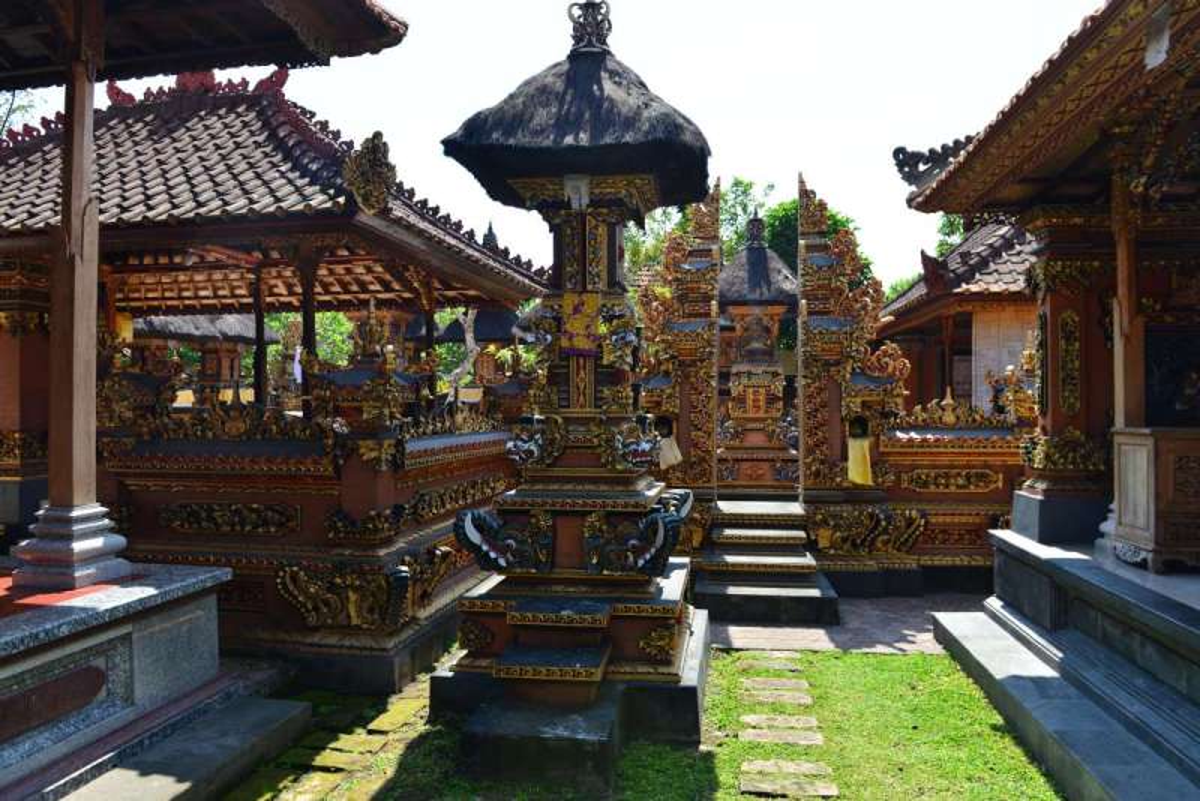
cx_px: 600
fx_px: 800
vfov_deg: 53.2
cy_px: 400
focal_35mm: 24
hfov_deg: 73.7
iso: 100
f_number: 6.3
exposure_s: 1/160
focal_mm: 24
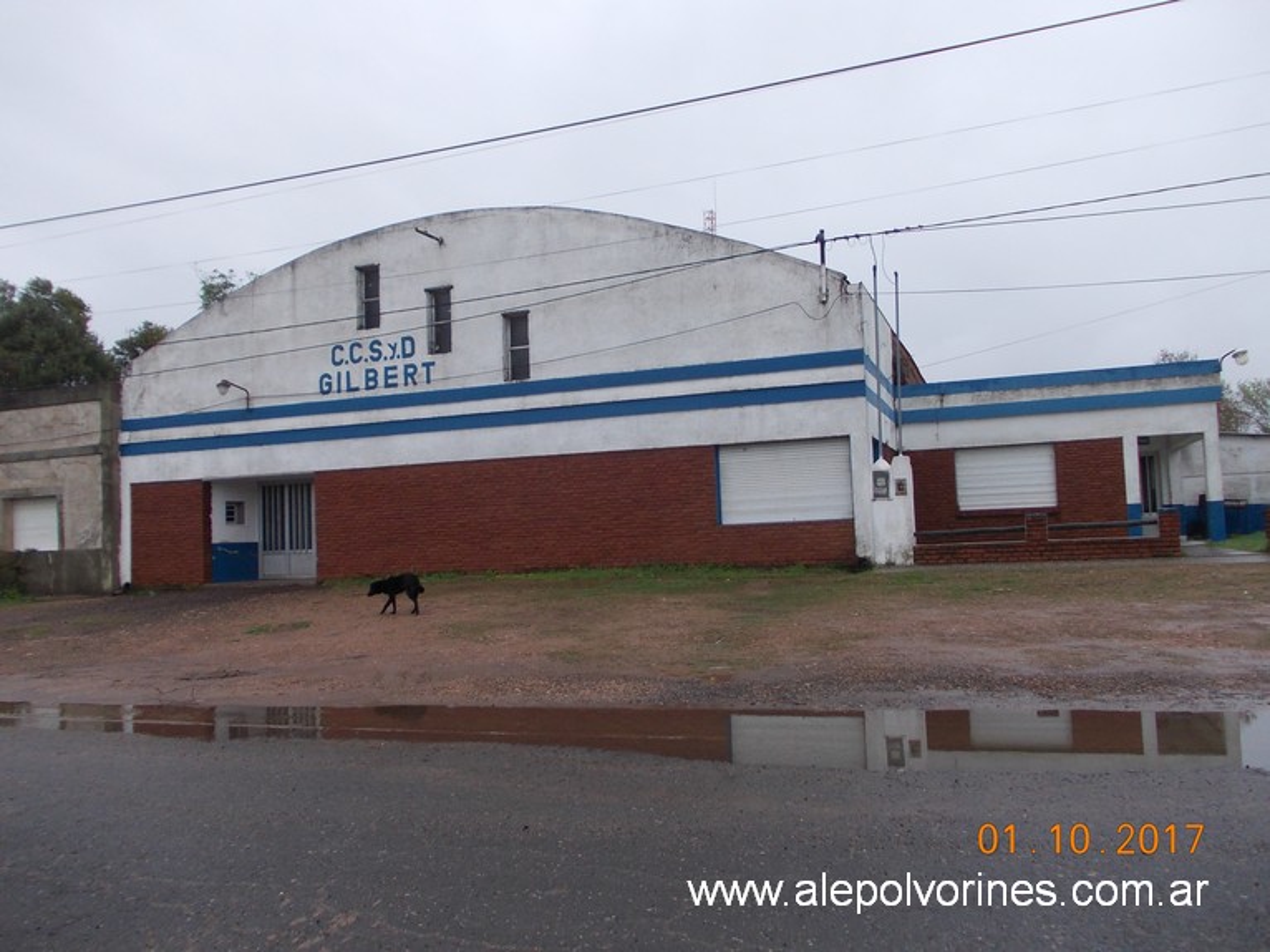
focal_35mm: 28
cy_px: 476
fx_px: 1027
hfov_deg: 63.5
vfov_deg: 49.7
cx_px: 635
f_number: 5.4
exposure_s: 1/200
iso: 80
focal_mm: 4
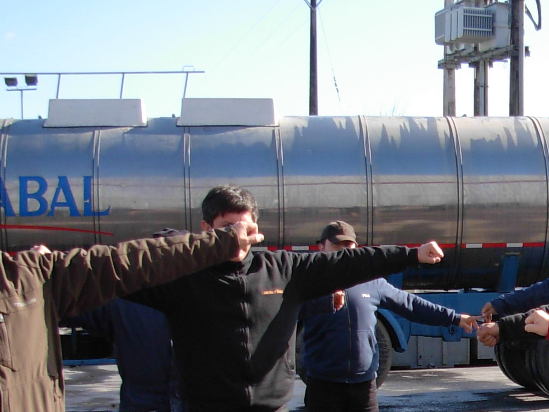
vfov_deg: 15.1
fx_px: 1523
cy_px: 425
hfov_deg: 19.7
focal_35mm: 96
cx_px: 570
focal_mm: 6.3
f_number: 2.9
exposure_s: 1/443
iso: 79
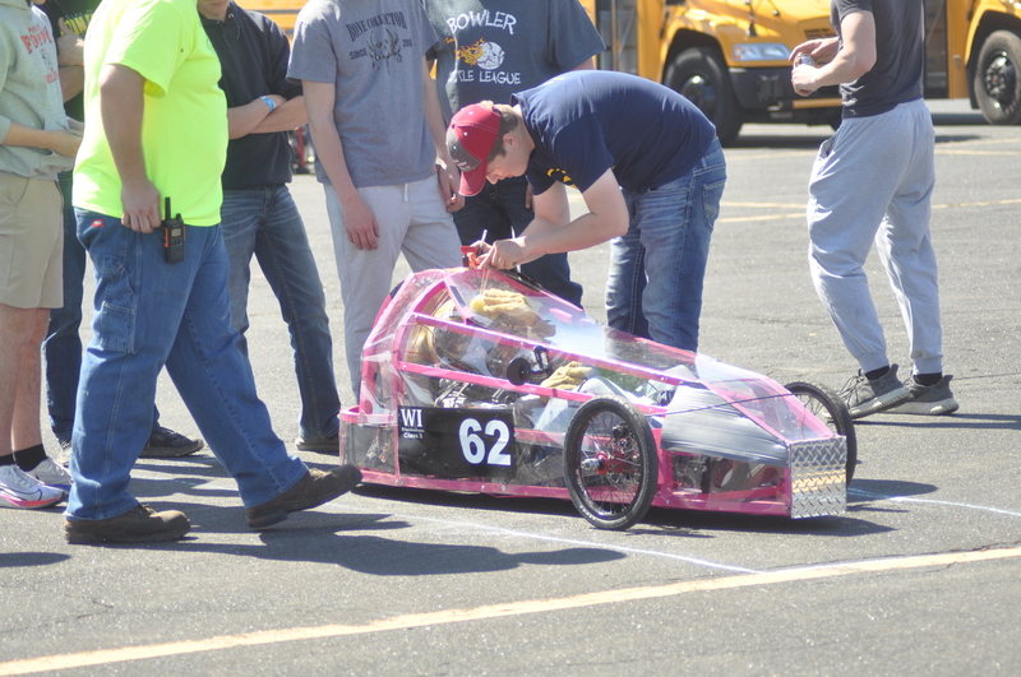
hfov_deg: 13.7
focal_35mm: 150
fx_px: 4248
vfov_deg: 9.1
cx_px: 510
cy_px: 338
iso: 220
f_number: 5.6
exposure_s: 1/500
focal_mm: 100
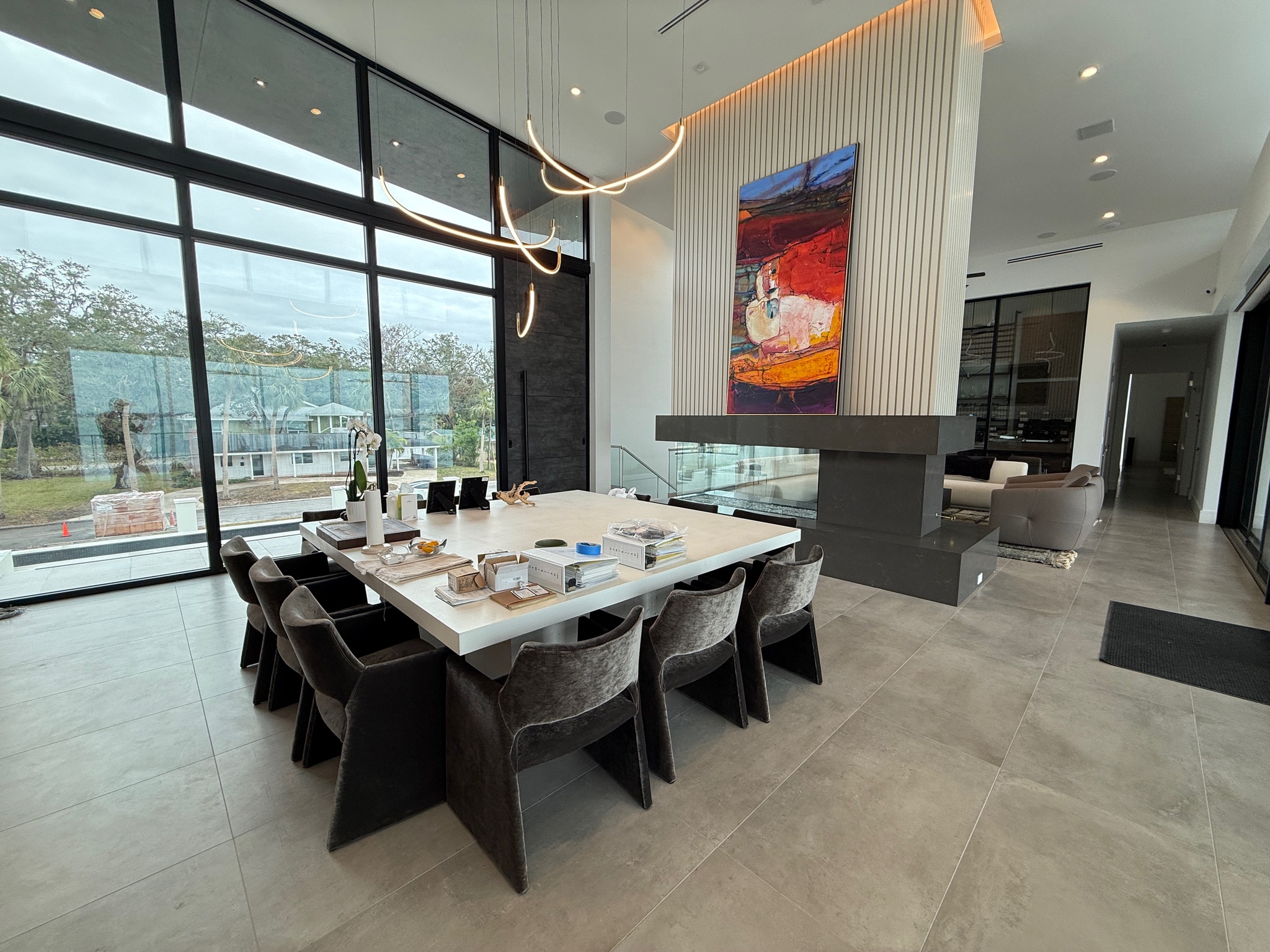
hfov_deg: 102.1
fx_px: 514
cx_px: 635
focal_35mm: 14
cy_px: 476
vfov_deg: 85.7
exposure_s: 1/120
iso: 64
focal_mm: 2.22
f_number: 2.2
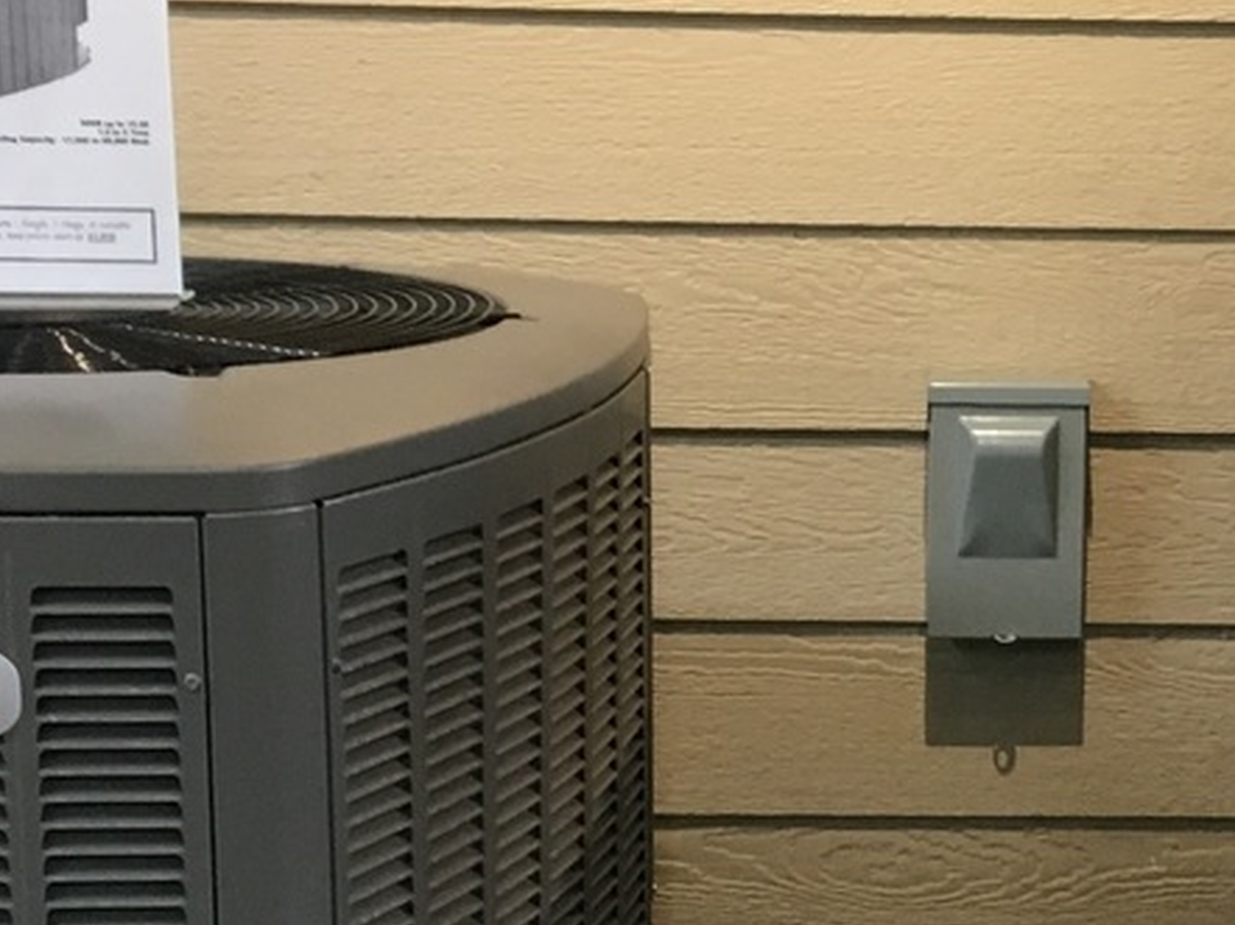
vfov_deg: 14.0
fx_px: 3744
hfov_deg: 18.5
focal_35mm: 105
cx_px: 1087
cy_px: 802
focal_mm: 4.15
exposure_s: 1/30
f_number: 2.2
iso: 100
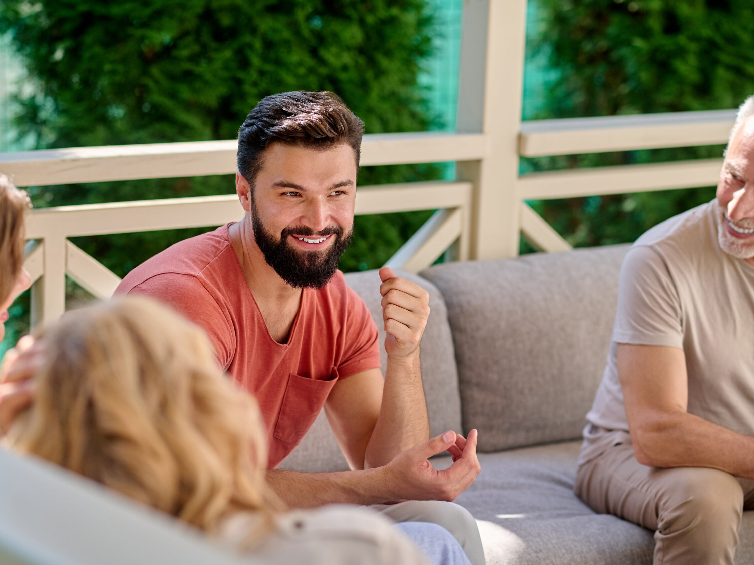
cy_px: 285
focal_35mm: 93
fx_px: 2026
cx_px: 356
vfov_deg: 15.9
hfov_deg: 21.1
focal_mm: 85
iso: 400
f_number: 2.8
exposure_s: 1/2000
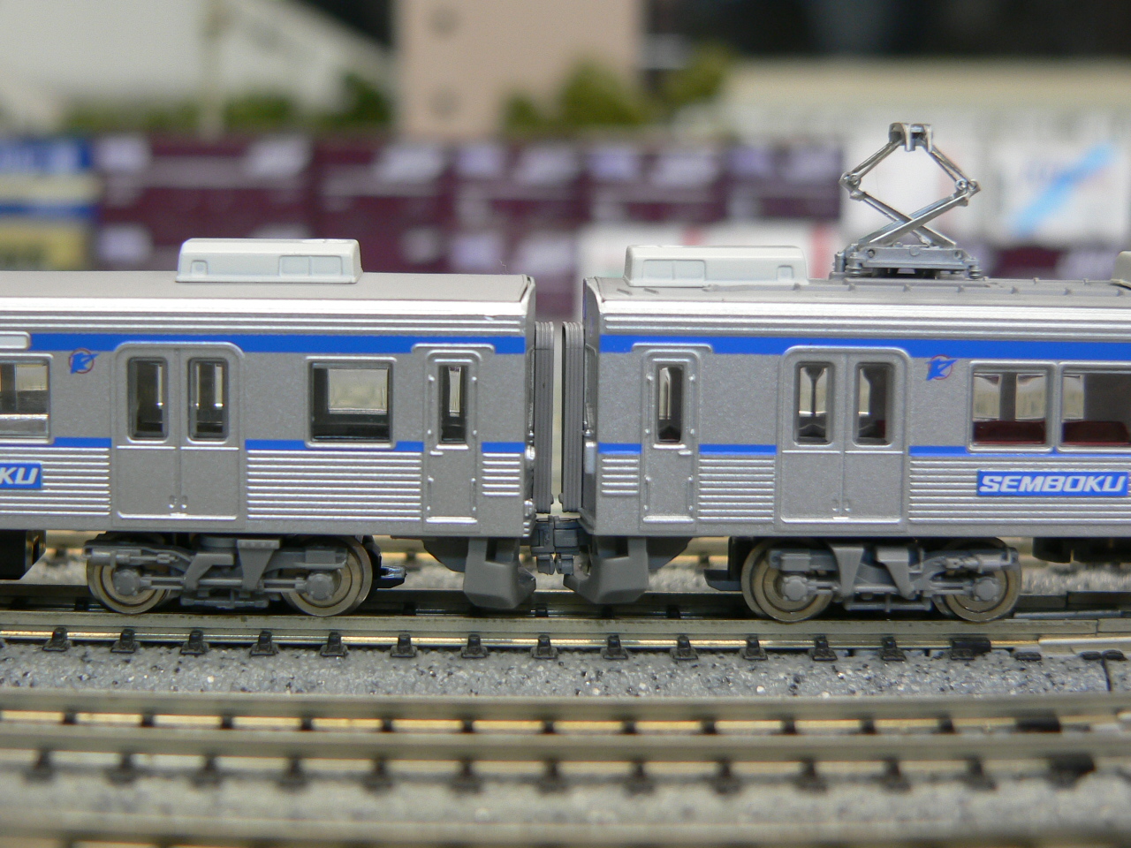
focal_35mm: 70
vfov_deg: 21.0
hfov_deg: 27.8
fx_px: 2287
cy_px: 424
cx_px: 566
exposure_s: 1/10
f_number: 2.8
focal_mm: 11.7
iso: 100
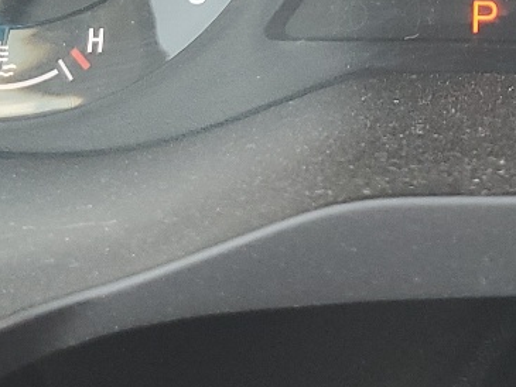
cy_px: -271
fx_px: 1700
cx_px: 519
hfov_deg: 16.9
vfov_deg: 12.1
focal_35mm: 114
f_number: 1.5
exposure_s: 1/120
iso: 83
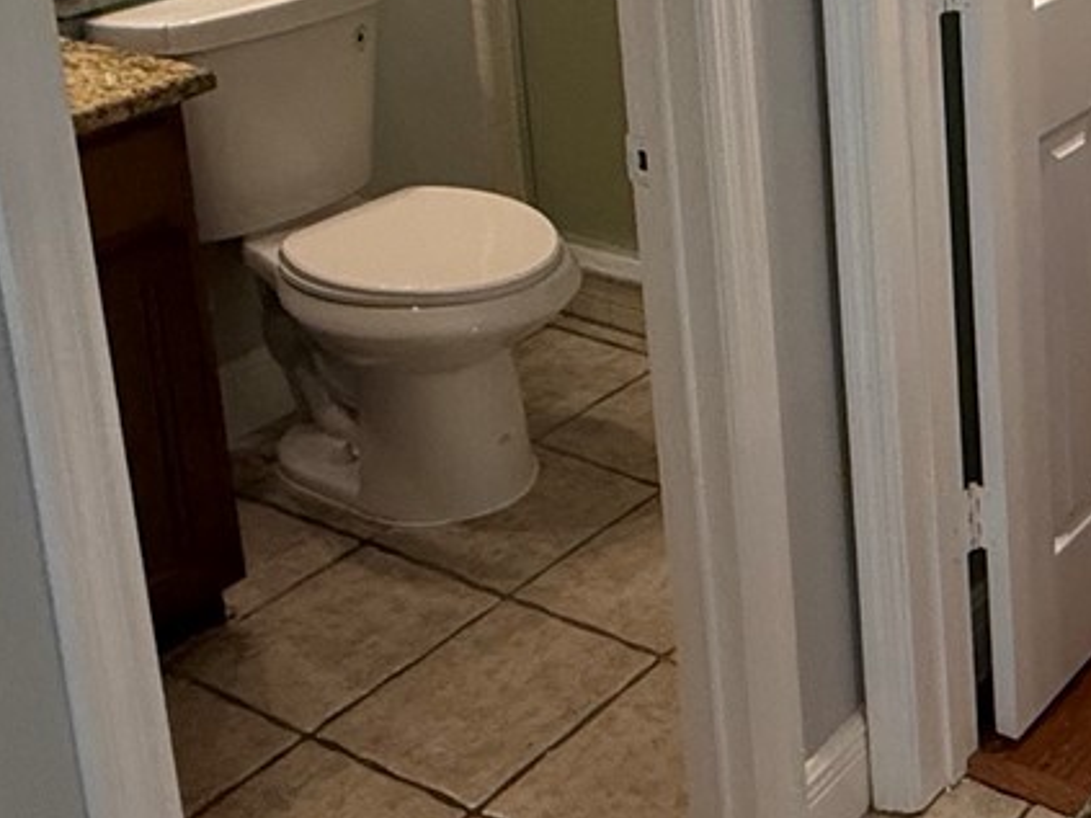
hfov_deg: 30.6
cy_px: -186
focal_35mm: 53
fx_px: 1670
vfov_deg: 24.7
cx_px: 1313
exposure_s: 1/120
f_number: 2.2
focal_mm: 2.22
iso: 320
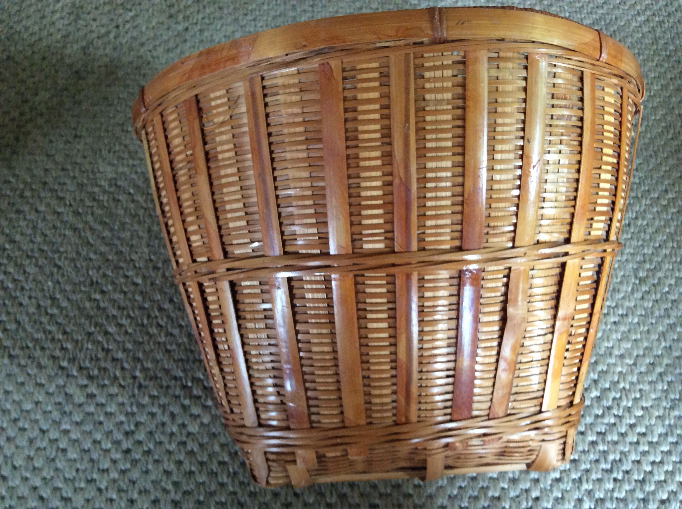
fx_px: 630
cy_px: 254
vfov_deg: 44.1
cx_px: 341
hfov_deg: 56.9
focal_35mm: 32
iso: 200
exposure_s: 1/25
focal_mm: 3.3
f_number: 2.4
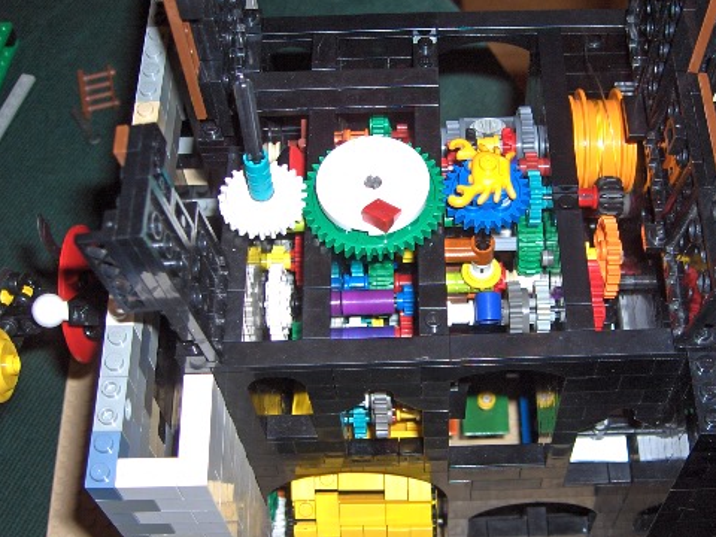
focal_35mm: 52
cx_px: 450
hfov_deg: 36.6
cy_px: 319
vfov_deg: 28.0
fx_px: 1076
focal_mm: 8
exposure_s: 1/60
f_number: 4.8
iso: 100
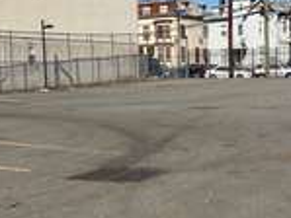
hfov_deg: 25.0
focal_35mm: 78
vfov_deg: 18.8
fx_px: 656
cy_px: 152
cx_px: 141
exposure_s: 1/2024
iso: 25
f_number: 2.2
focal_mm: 4.15
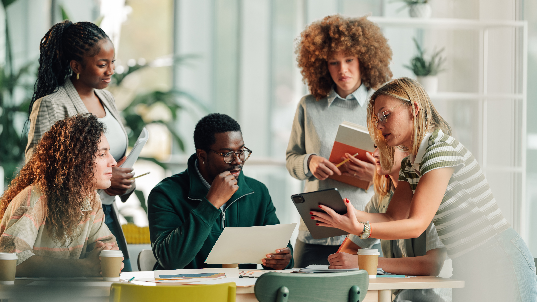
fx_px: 2107
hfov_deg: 14.5
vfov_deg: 8.2
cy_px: 171
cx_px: 273
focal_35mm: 148
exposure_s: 1/200
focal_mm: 135
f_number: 2
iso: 200
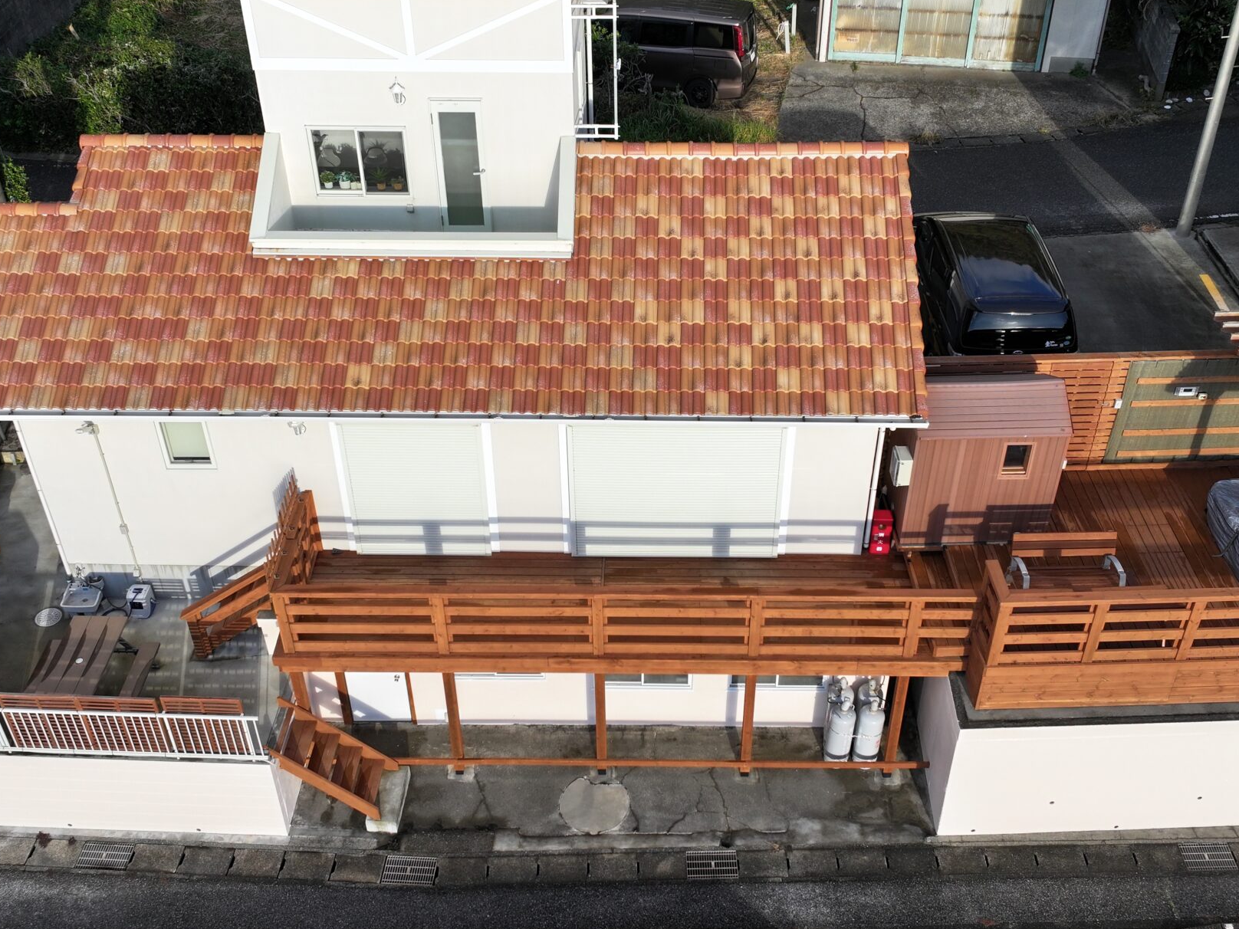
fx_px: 1360
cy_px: 497
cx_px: 639
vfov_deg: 37.7
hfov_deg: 49.0
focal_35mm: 38
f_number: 2.8
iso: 170
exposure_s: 1/100
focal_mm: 12.29
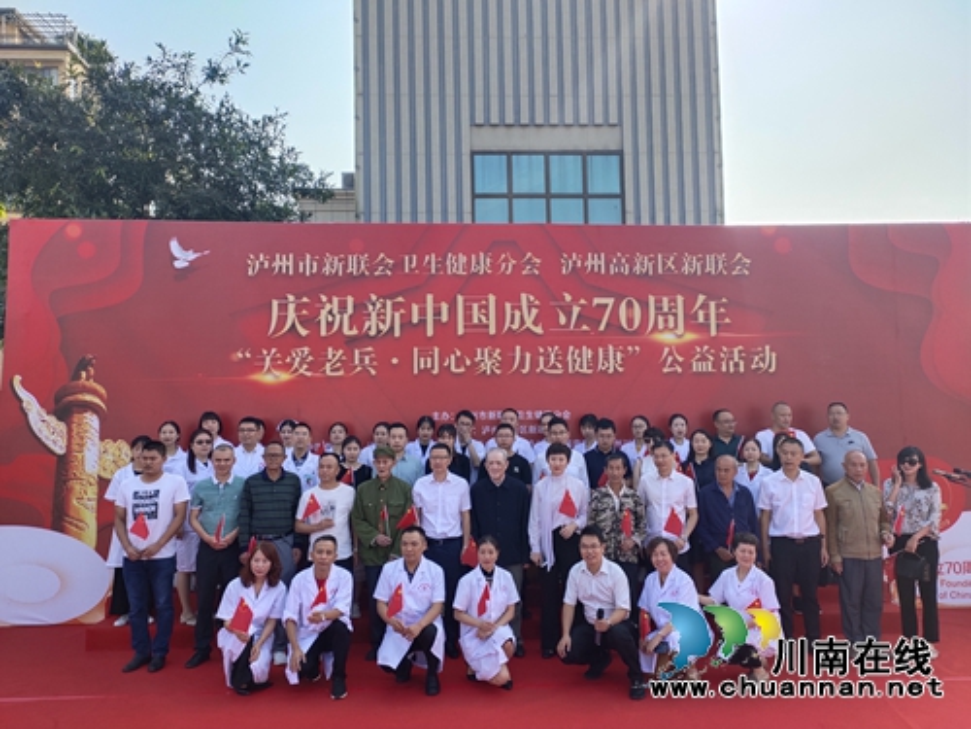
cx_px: 486
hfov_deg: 73.9
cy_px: 364
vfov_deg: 58.9
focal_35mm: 23
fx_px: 645
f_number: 1.79
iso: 56
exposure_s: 1/5677
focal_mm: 4.76
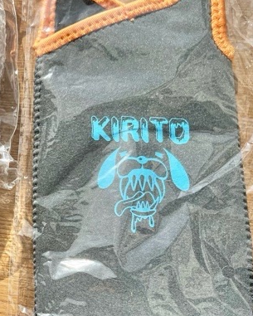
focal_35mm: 64
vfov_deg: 29.3
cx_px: -85
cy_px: 216
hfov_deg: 21.4
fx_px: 599
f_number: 1.6
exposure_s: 1/2358
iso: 50
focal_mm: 5.1
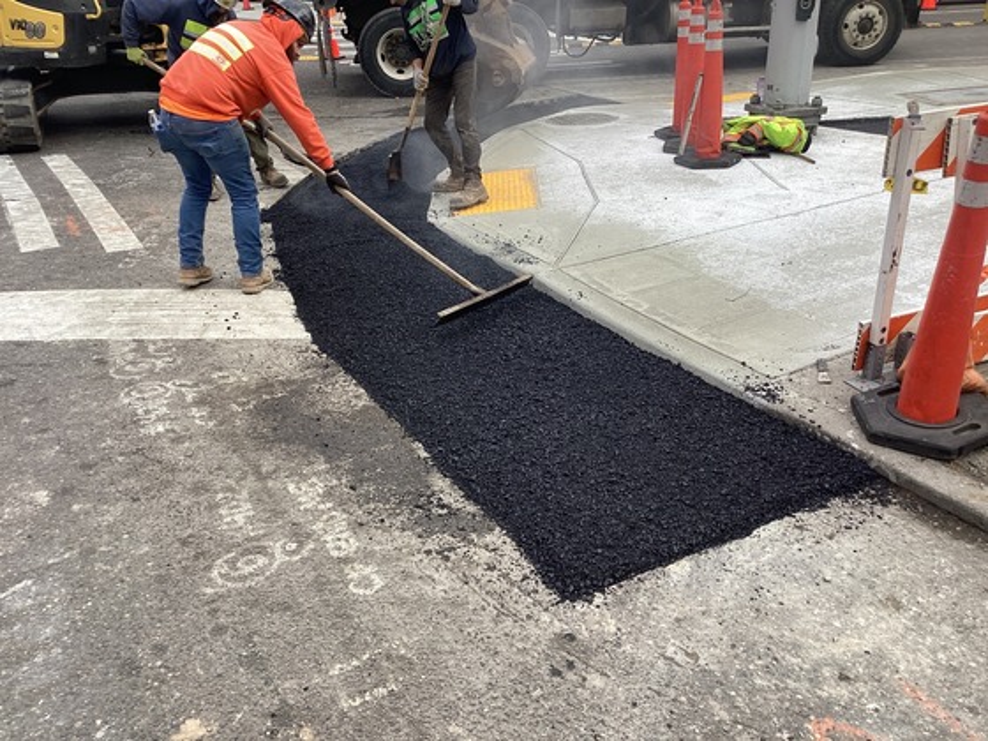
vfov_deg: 45.4
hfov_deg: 58.4
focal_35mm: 31
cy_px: 370
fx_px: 885
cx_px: 494
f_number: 2.4
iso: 25
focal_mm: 3.3
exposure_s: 1/219
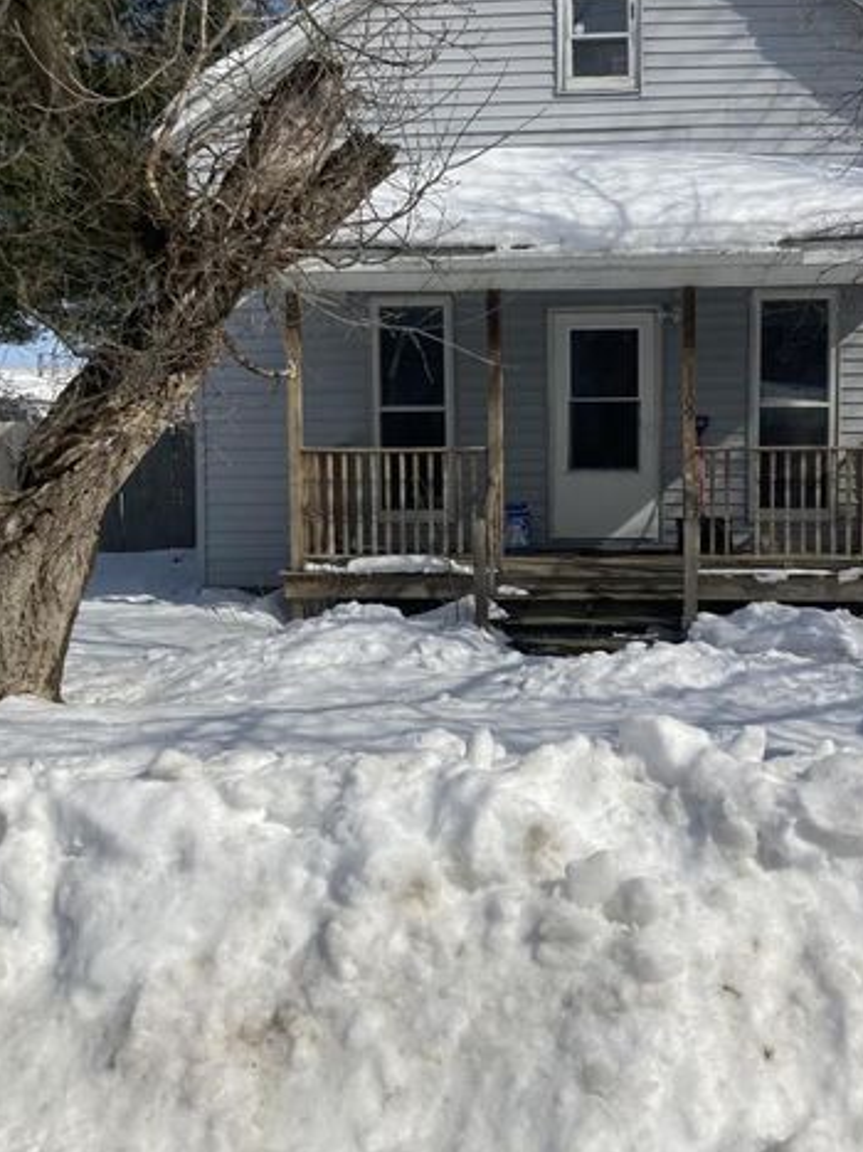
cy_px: 519
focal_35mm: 40
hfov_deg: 35.8
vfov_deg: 46.7
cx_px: 525
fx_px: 1330
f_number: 1.8
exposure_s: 1/5348
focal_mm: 3.99
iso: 25
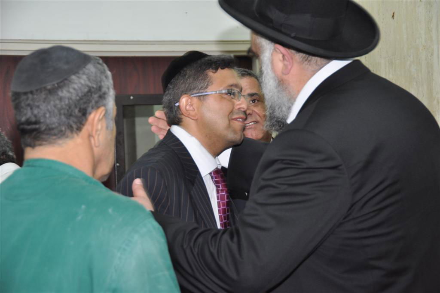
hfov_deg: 24.2
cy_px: 146
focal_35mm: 84
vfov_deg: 16.2
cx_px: 220
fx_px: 1025
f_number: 5
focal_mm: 56
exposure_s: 1/60
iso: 500
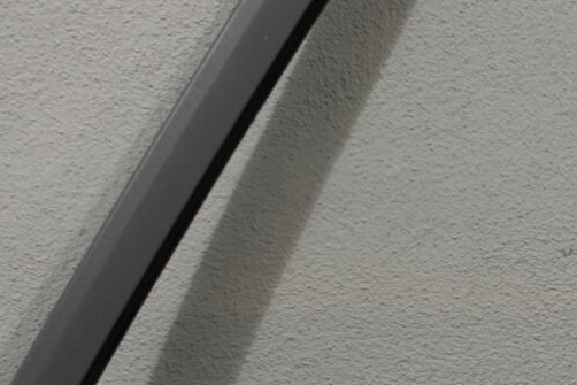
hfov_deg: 9.2
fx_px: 3431
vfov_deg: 6.4
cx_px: 1032
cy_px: 511
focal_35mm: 214
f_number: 5.6
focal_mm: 28
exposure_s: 1/125
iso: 250
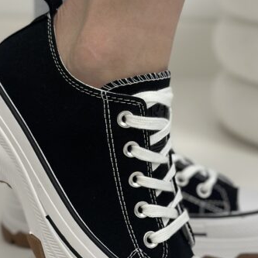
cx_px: 118
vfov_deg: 17.1
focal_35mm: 102
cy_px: 134
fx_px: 860
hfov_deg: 17.1
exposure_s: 1/100
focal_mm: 6.86
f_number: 1.78
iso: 125
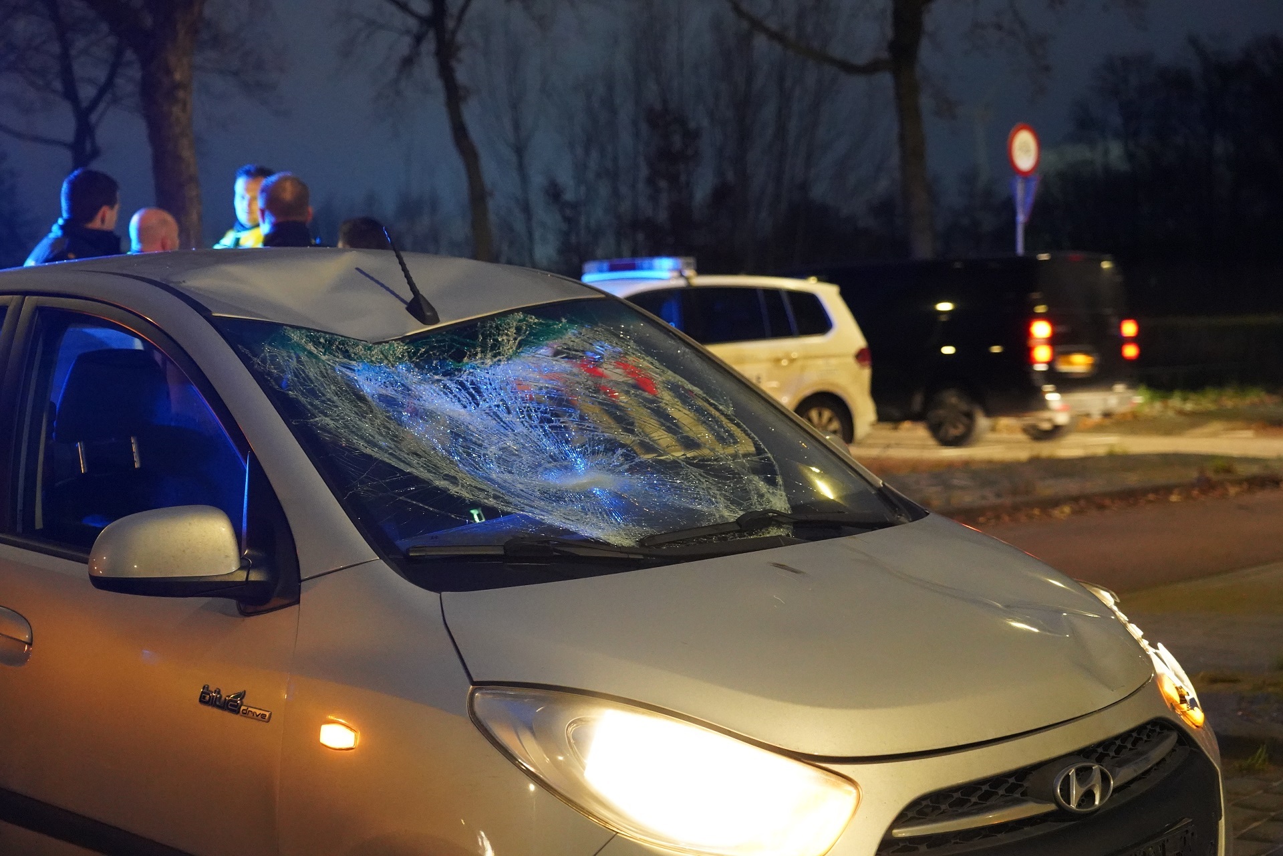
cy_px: 428
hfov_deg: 35.1
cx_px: 642
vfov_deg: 23.8
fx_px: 2031
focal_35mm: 57
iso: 12800
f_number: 4
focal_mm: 57
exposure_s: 1/40
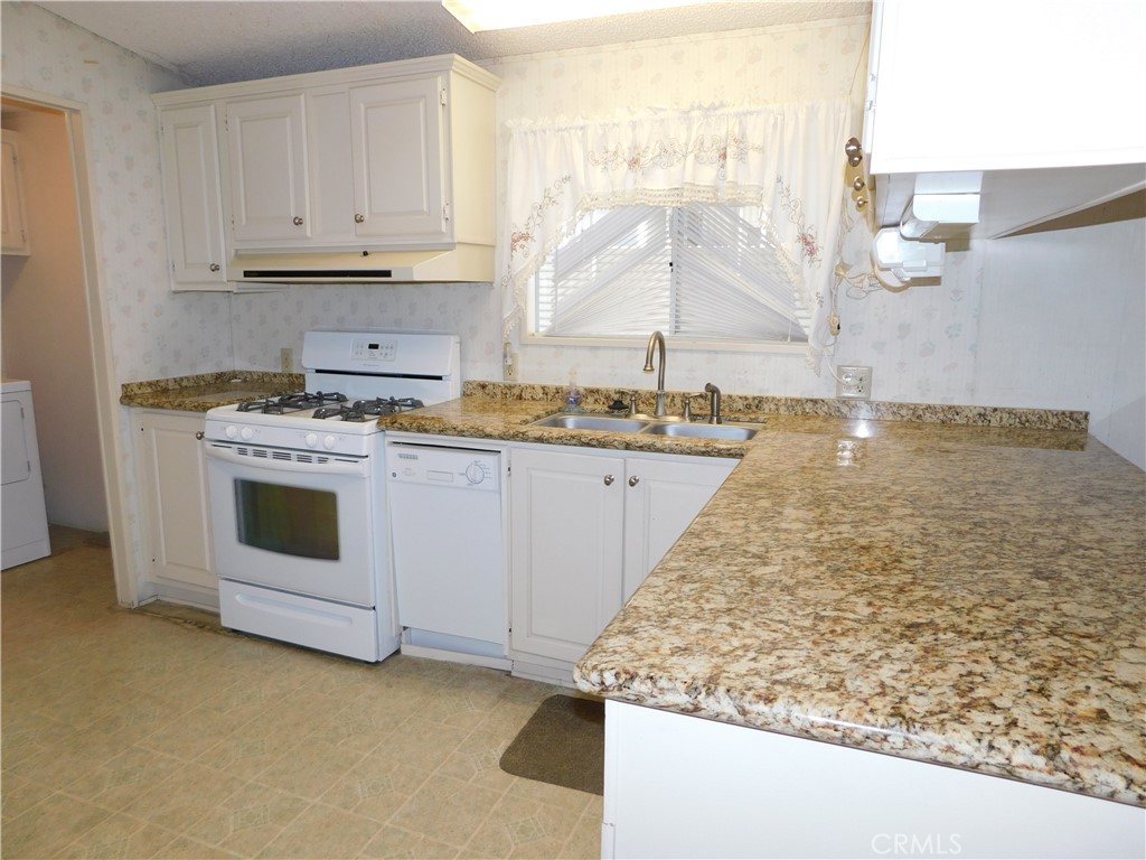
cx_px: 573
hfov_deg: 73.9
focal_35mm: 23
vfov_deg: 58.9
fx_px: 761
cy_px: 430
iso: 125
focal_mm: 4
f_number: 3
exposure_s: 1/40
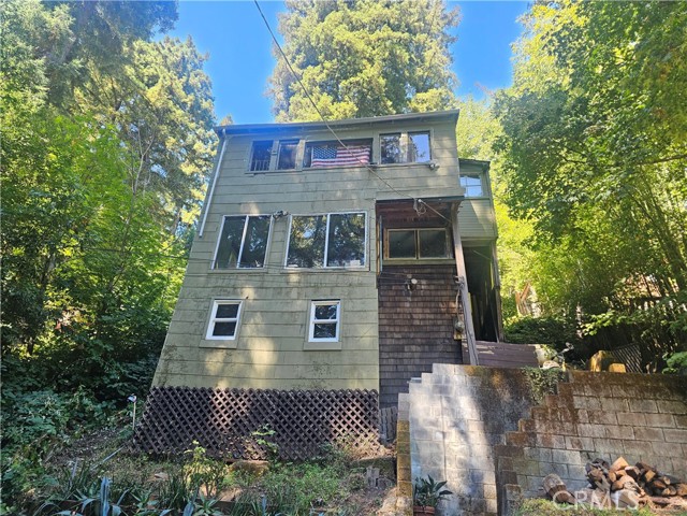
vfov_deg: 58.9
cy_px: 258
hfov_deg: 73.9
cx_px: 344
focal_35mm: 23
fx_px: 456
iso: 64
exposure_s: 1/120
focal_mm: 6.3
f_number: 1.7
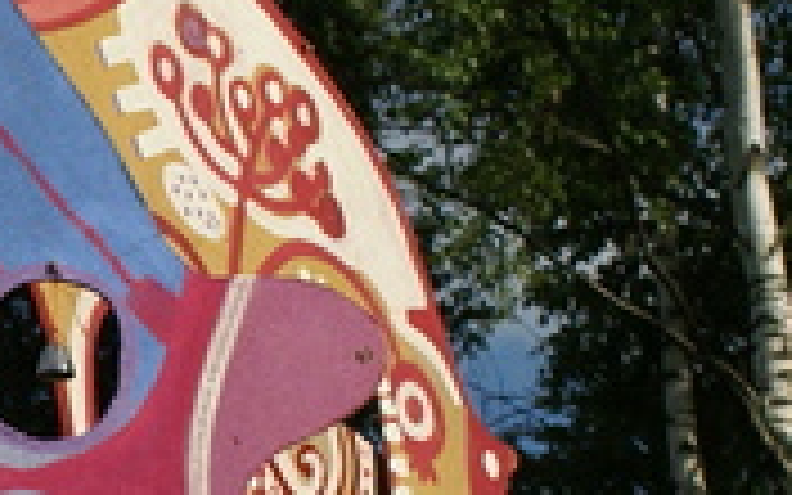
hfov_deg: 7.7
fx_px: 5763
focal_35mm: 267
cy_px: 675
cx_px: -490
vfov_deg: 4.9
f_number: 7.1
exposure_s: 1/800
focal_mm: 30
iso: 100
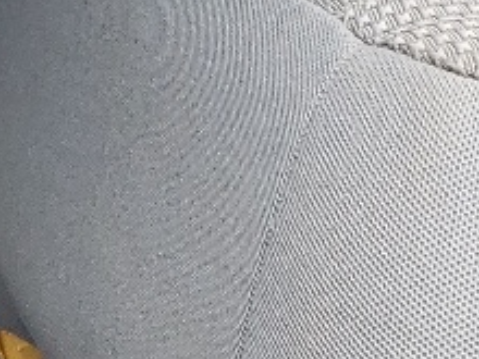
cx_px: -621
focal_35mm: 189
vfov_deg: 7.5
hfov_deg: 9.5
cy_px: 770
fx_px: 2615
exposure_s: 1/238
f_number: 1.5
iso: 50
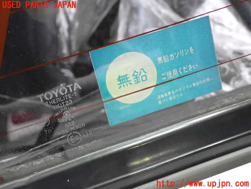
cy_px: 94
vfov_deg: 21.9
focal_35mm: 67
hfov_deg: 29.0
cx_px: 126
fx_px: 486
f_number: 3.8
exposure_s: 1/200
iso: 2000
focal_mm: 11.88
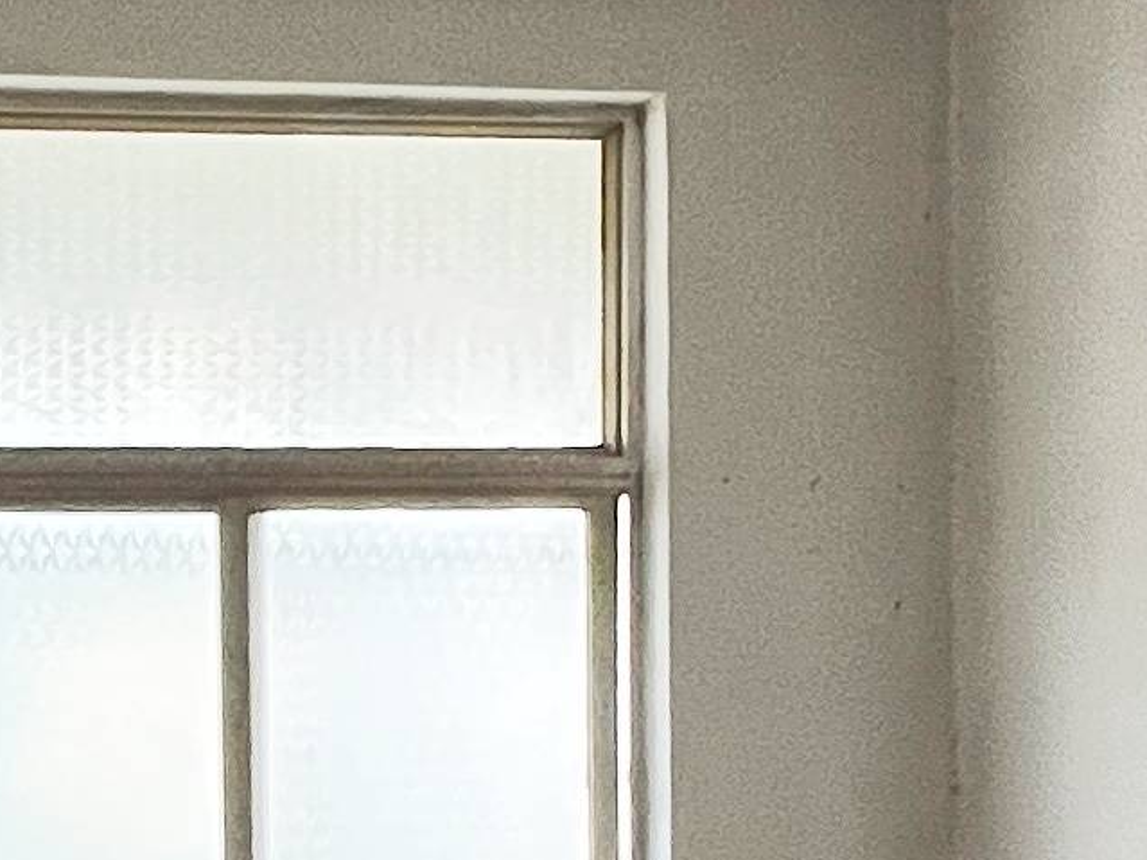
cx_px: -41
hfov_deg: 22.8
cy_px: 829
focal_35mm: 82
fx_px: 2717
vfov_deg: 17.6
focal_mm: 1.57
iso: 200
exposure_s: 1/99
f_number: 1.8
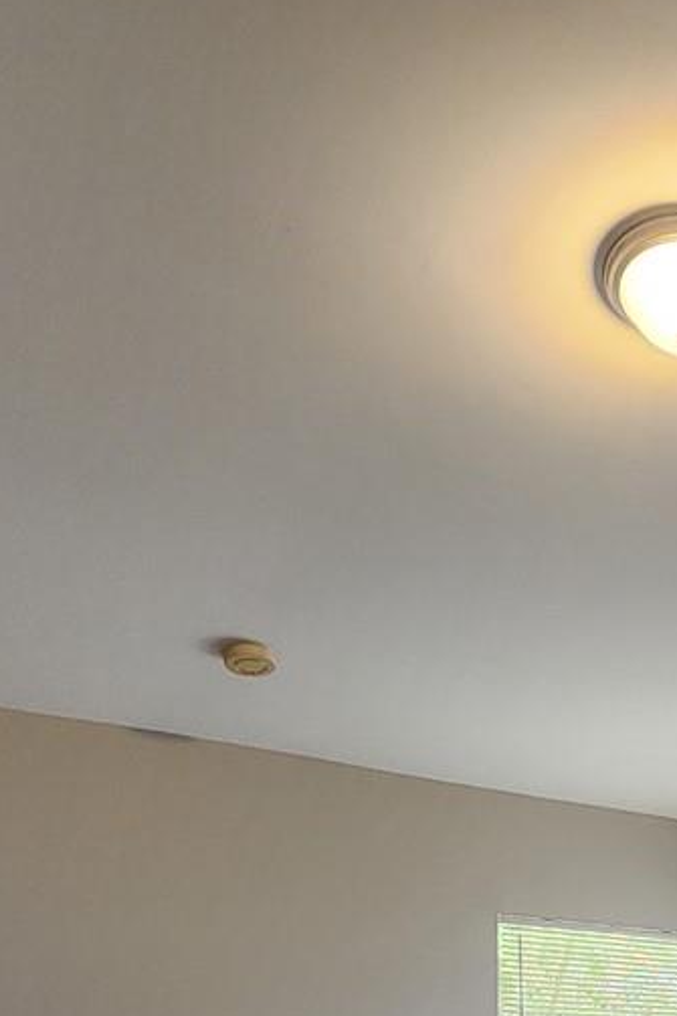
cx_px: 885
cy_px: 1186
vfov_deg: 36.4
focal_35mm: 43
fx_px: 1214
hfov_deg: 26.4
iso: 320
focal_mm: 2.2
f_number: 2.2
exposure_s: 1/60
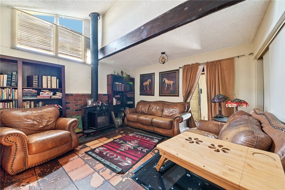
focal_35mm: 13
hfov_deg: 108.3
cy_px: 95
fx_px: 103
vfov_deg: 85.4
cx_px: 142
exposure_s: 1.3
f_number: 8
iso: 250
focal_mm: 13
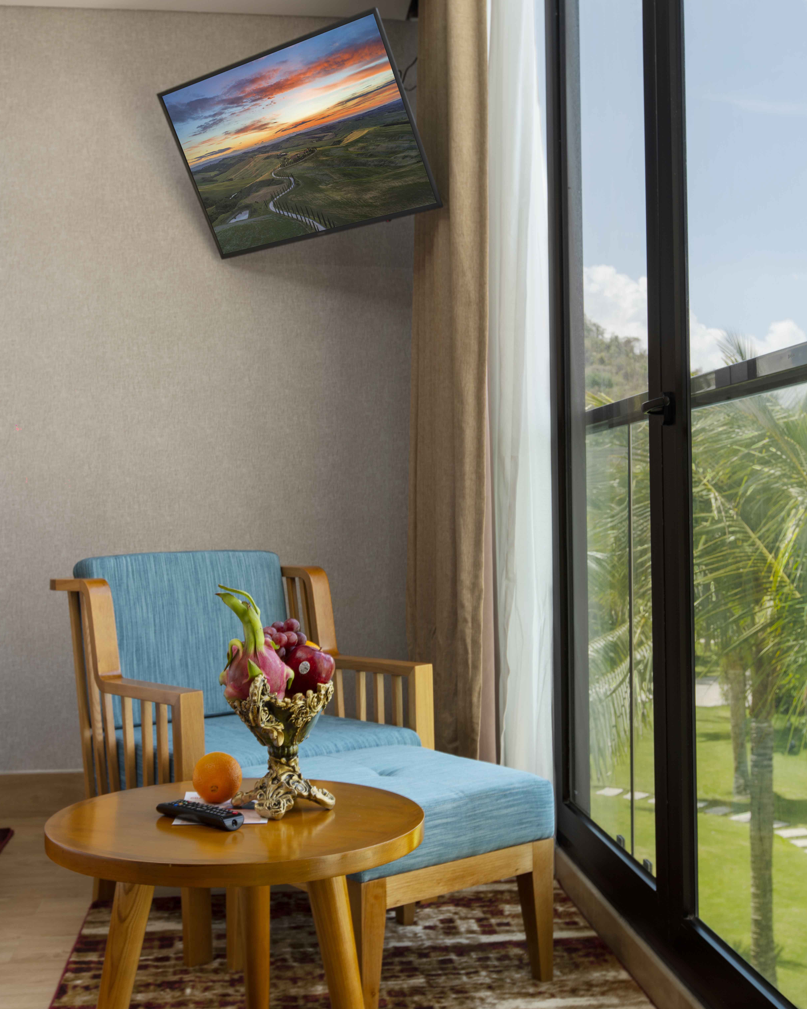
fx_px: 1254
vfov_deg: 43.8
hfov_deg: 35.7
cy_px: 482
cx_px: 412
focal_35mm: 42
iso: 50
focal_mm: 35
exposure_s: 1/10
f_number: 7.1
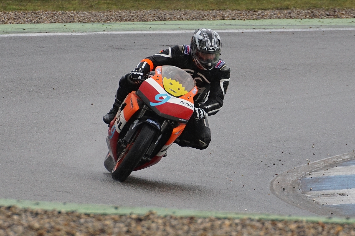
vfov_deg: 3.7
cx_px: 178
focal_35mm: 375
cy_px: 118
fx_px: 3697
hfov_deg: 5.5
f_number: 6.3
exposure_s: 1/800
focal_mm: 250
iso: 500
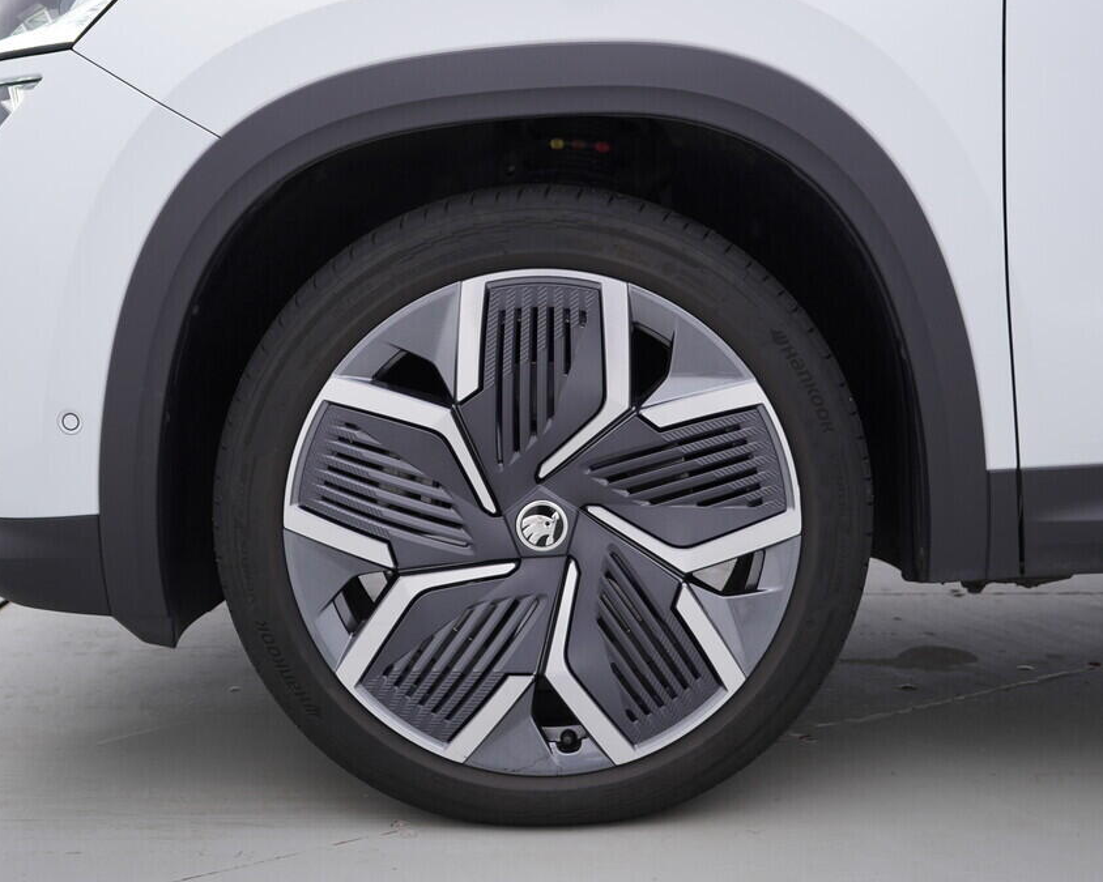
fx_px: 1338
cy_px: 440
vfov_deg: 36.5
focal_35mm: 41
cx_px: 536
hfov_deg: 44.8
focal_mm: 24
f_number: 4
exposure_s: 1/60
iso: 125
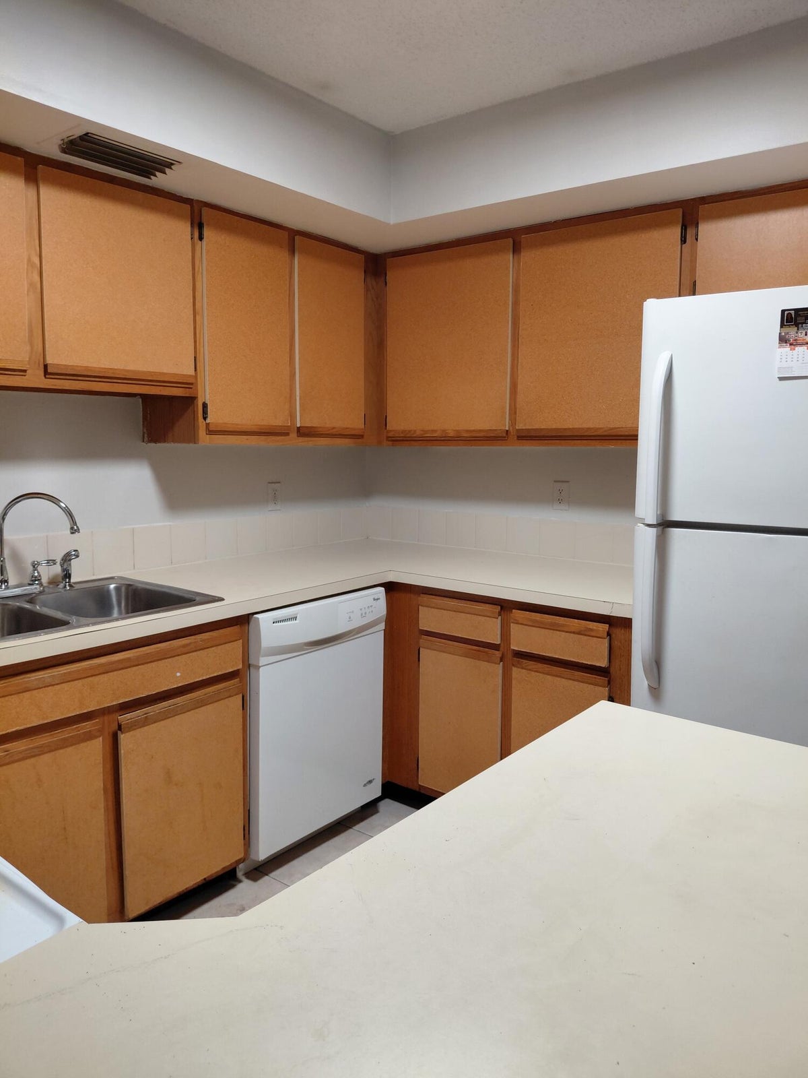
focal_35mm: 25
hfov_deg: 54.9
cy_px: 539
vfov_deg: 69.4
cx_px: 404
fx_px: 778
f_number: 1.8
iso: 200
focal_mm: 4.69
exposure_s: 1/60
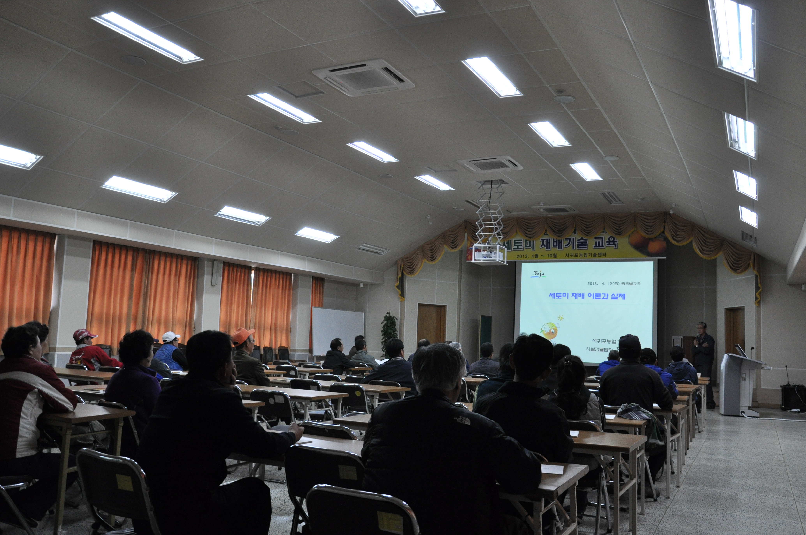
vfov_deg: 46.3
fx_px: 626
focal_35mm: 28
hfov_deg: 65.5
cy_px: 269
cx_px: 418
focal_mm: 18
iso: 800
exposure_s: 1/125
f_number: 5.6
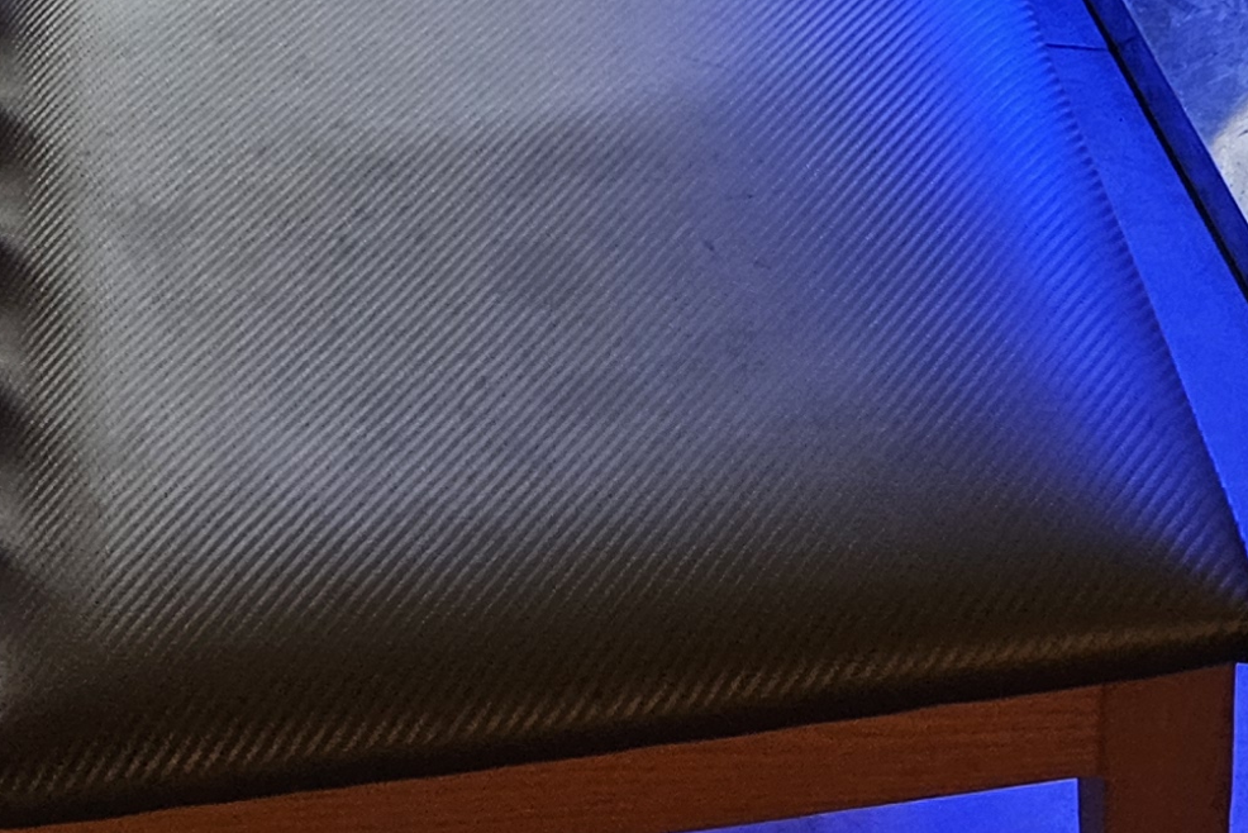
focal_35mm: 97
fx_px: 3363
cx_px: 676
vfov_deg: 12.2
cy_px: -911
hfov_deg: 21.0
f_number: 1.8
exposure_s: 1/120
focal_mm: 5.4
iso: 320
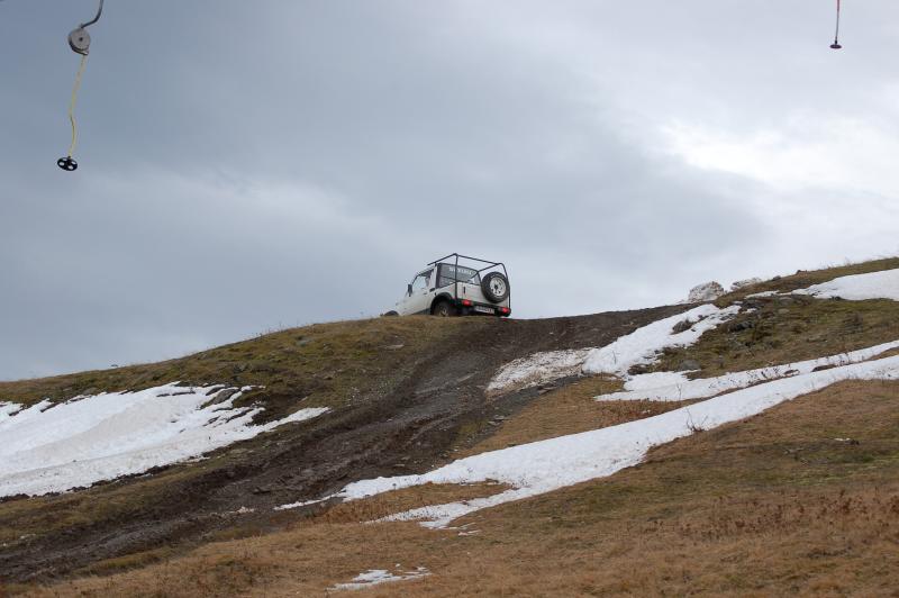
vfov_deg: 16.5
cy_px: 299
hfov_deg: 24.6
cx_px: 450
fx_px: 2058
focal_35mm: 82
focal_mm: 55
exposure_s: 1/250
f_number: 10
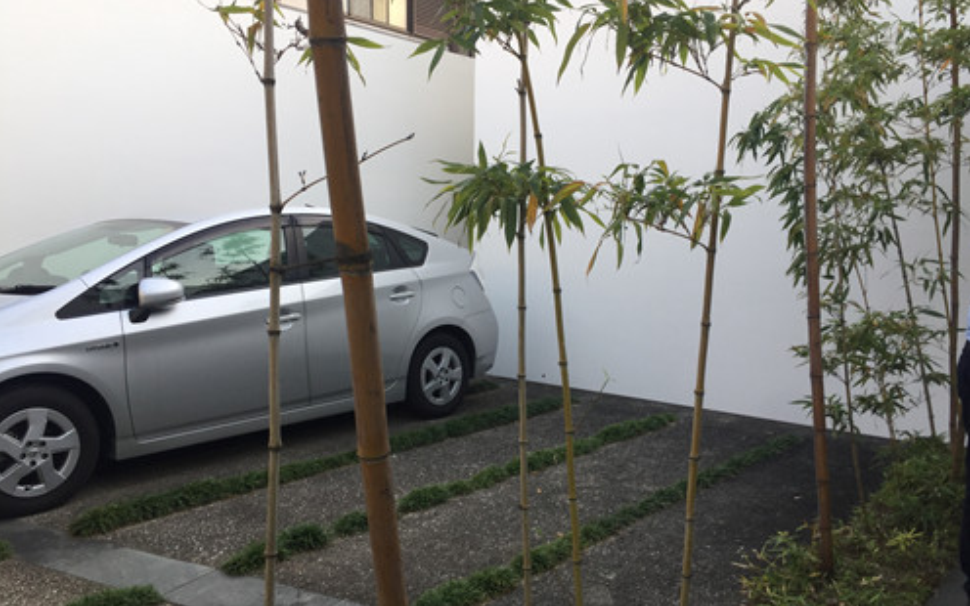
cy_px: 333
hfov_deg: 61.2
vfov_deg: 40.6
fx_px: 820
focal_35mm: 31
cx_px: 483
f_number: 2.2
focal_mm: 4.15
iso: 32
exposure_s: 1/120
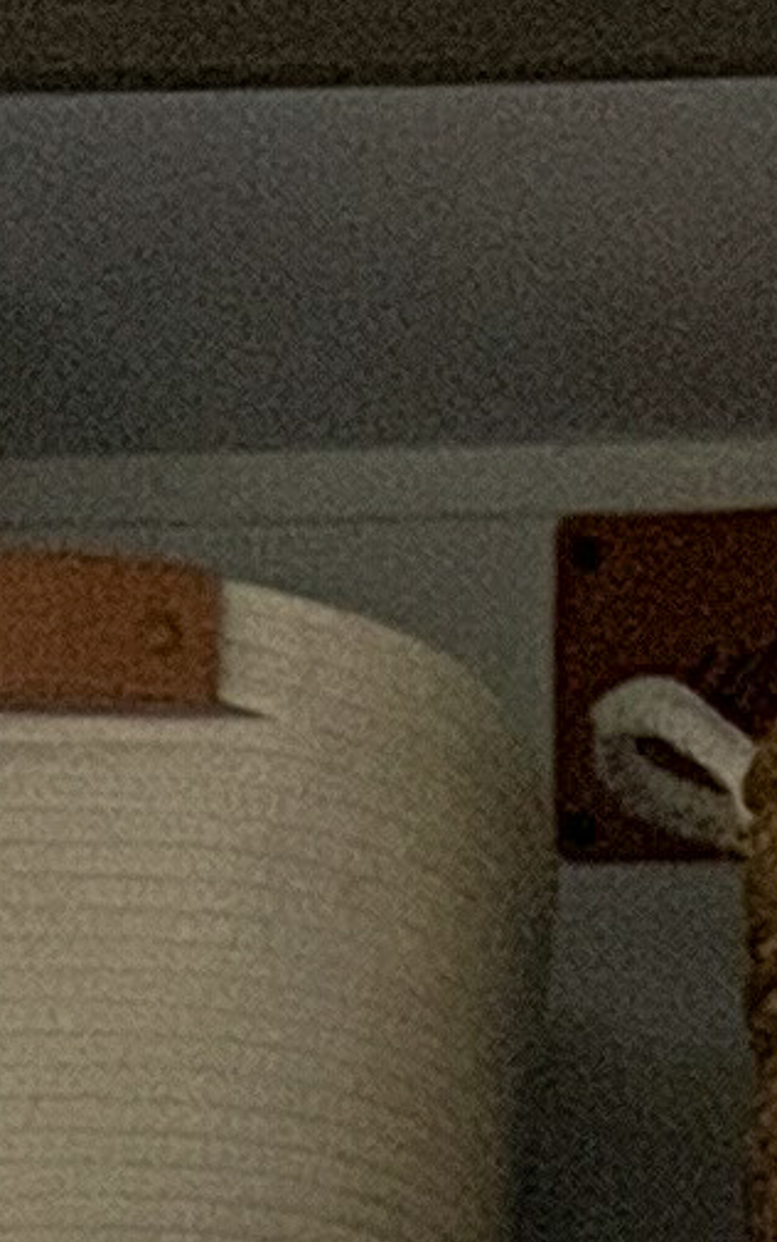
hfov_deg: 6.0
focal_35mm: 220
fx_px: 7448
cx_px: 693
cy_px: 3999
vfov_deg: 7.9
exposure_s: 1/45
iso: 500
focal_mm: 5.7
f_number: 1.5
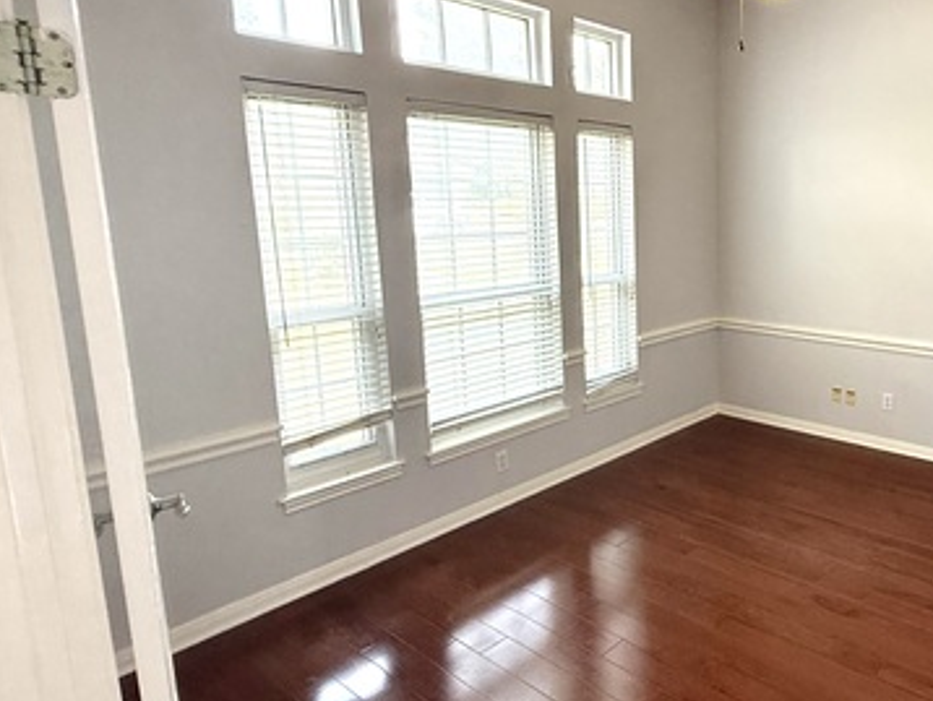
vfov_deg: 54.8
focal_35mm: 25
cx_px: 764
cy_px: 305
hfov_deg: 62.7
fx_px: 674
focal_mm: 2.22
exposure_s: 1/120
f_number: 2.2
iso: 160
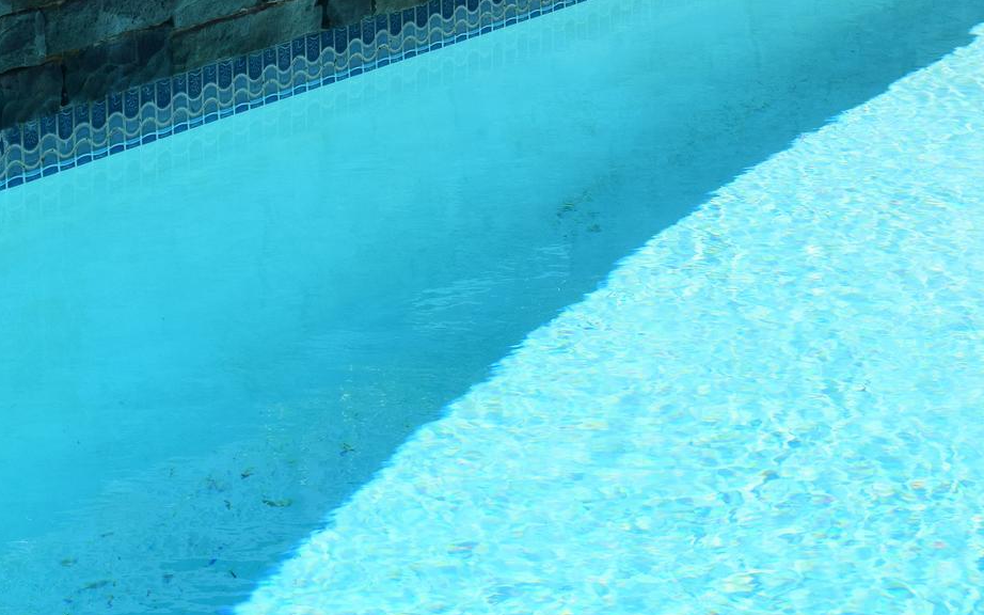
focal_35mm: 163
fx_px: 4371
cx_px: 489
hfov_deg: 12.8
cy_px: -8
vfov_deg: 8.0
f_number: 11
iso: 280
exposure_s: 1/500
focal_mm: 48
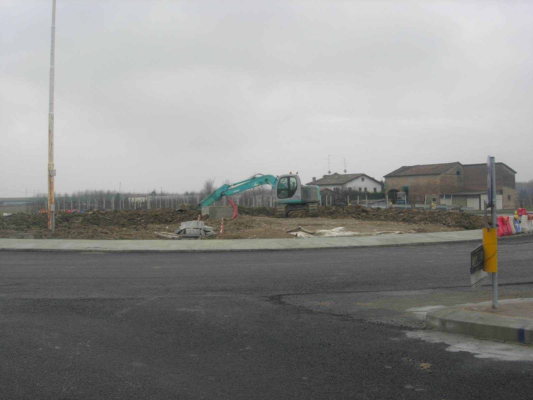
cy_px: 200
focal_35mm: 38
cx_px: 266
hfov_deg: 49.0
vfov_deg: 37.7
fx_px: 585
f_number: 4.8
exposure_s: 1/194
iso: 64
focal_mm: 7.8
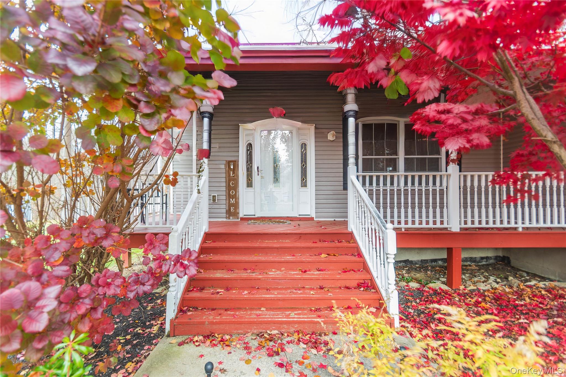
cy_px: 188
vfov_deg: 77.3
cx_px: 283
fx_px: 236
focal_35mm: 15
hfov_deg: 100.4
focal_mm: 10
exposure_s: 1/15
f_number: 3.5
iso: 100
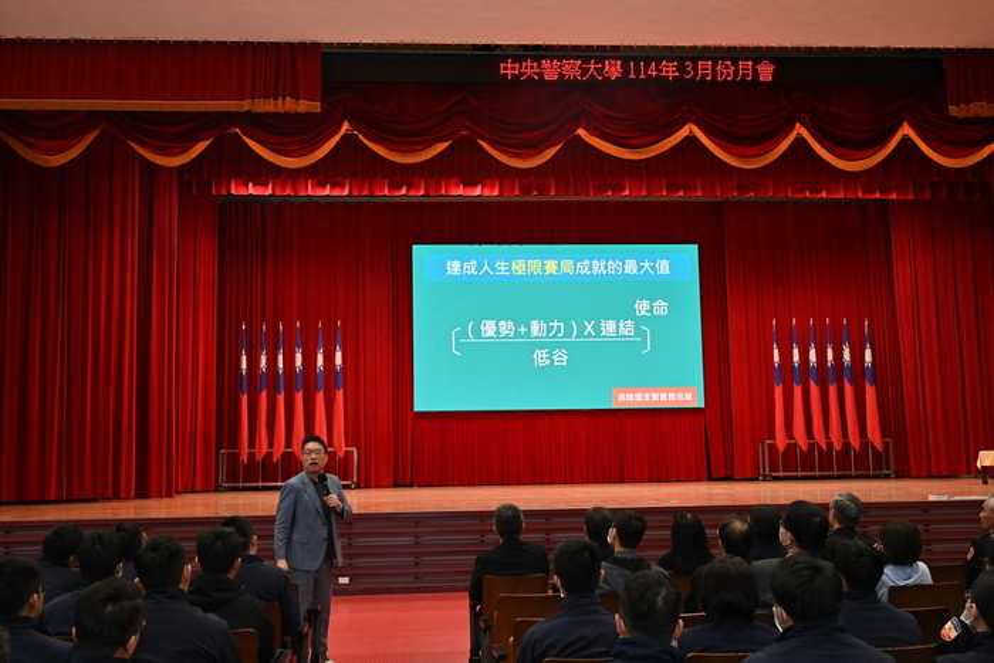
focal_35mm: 36
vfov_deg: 36.9
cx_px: 497
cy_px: 332
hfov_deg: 53.1
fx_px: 994
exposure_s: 1/200
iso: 2500
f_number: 9
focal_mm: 36
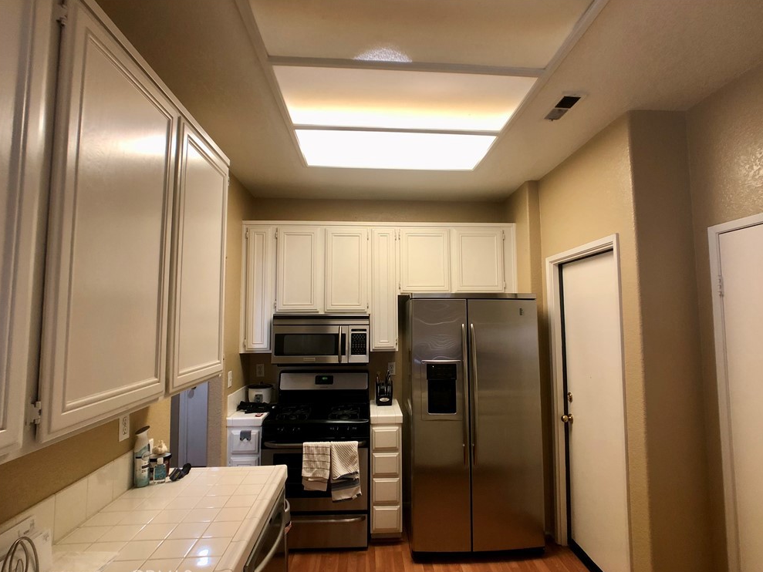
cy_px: 292
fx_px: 639
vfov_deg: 48.2
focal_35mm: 29
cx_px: 388
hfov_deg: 61.6
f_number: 1.8
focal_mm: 4
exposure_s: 1/15
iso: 50
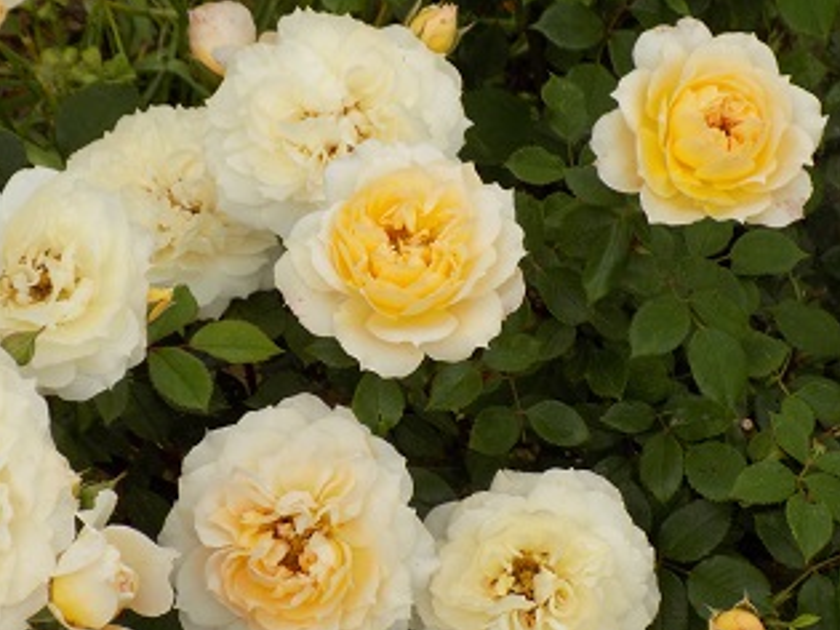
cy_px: 299
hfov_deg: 15.1
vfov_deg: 11.3
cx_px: 397
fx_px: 3178
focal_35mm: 131
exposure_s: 1/160
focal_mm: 15.3
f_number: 4.4
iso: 80
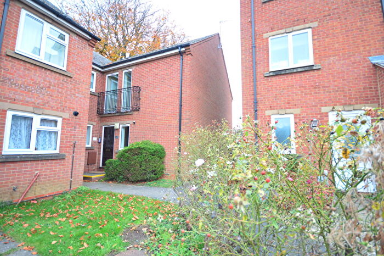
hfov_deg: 100.4
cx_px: 192
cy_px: 128
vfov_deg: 77.3
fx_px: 160
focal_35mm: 15
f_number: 4
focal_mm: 10
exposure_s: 1/15
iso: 160
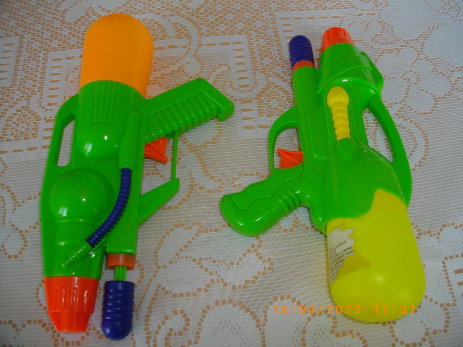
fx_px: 428
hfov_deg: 56.8
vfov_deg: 44.2
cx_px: 232
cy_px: 174
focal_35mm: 32
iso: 200
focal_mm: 5.7
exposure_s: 1/50
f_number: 2.9
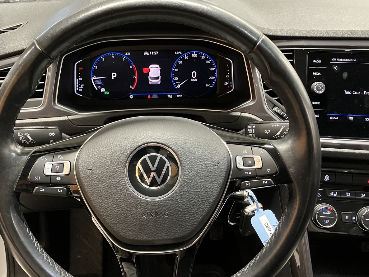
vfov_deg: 41.8
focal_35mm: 34
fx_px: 362
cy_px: 145
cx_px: 163
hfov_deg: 53.8
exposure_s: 1/25
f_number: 1.8
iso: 400
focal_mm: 3.99
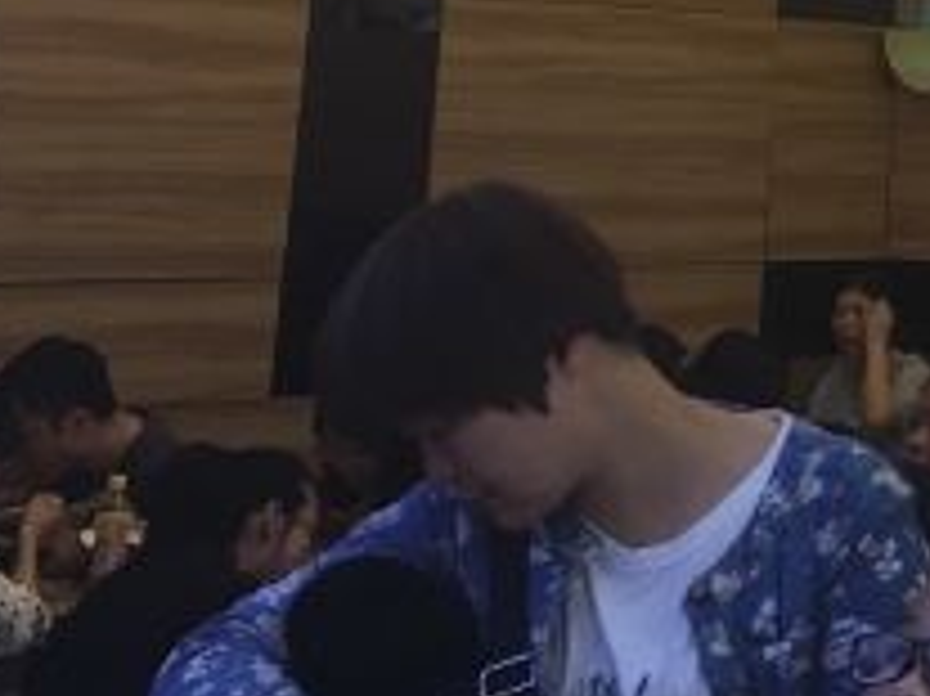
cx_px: 1253
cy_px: -263
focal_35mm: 98
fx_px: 2631
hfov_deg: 18.5
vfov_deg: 14.3
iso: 64
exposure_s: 1/33
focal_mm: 4.15
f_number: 2.2
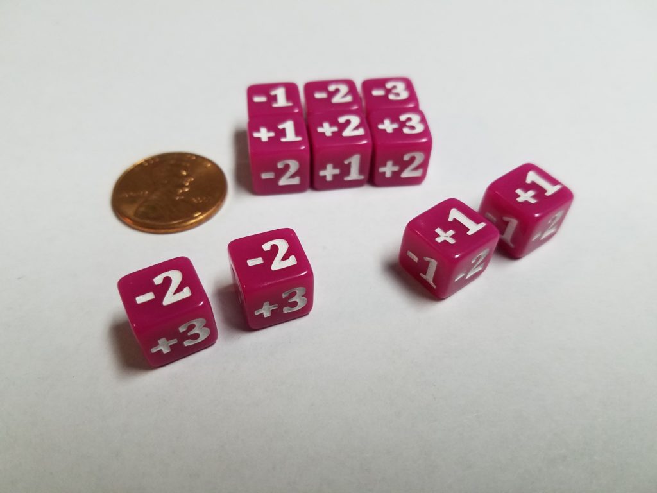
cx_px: 328
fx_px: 493
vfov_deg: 53.1
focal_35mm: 26
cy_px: 246
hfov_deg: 67.3
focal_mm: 4.2
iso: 200
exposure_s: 1/60
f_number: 1.7
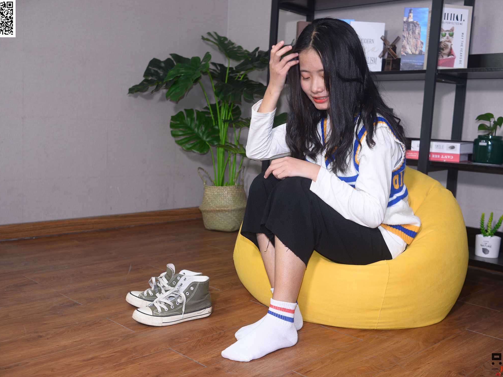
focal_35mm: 38
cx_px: 261
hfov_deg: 49.0
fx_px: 552
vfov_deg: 37.7
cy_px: 188
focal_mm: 35
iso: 500
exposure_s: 1/80
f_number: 5.6
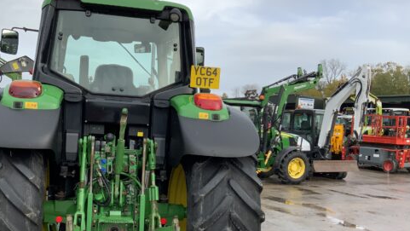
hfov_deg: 48.0
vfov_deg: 28.2
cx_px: 159
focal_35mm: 42
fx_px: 457
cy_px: 157
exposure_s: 1/478
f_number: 1.8
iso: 16
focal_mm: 3
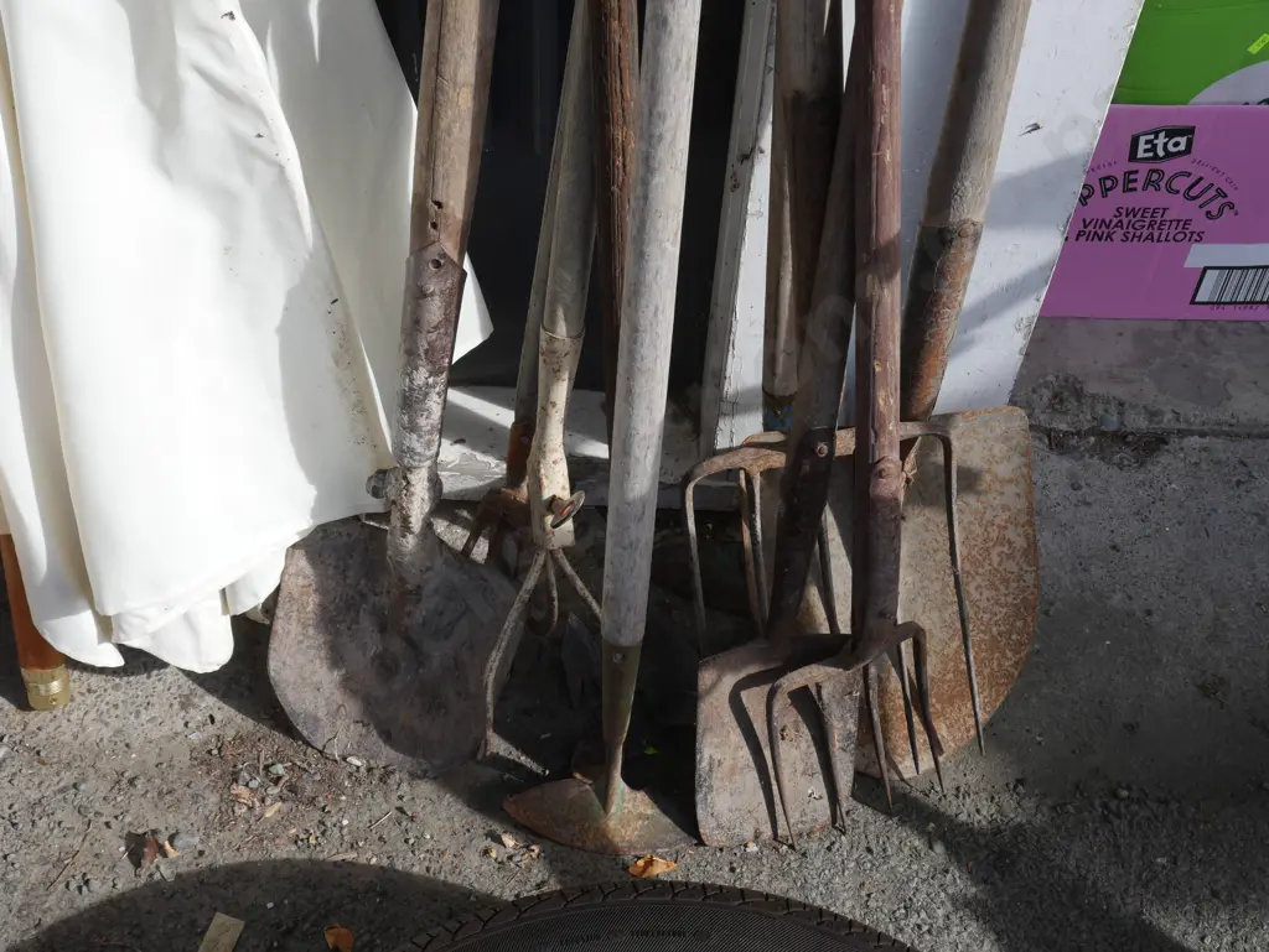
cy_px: 476
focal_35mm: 40
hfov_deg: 46.8
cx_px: 634
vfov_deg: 36.0
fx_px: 1467
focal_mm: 20
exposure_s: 1/320
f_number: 8
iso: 200
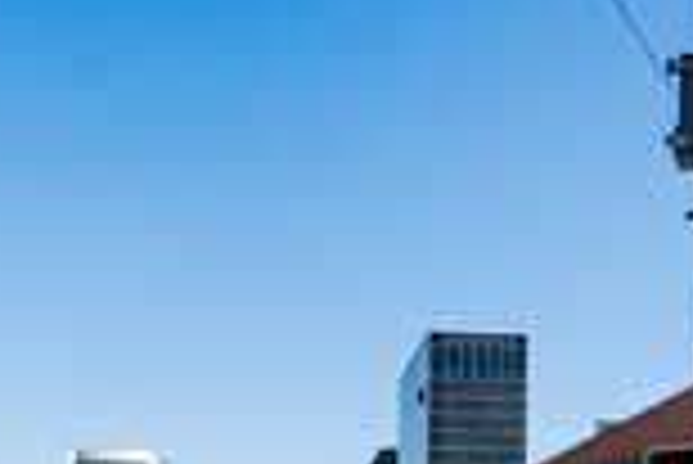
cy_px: 541
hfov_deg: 19.8
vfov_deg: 13.0
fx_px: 1985
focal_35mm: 103
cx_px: 405
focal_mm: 24
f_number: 7.1
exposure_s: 1/320
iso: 100
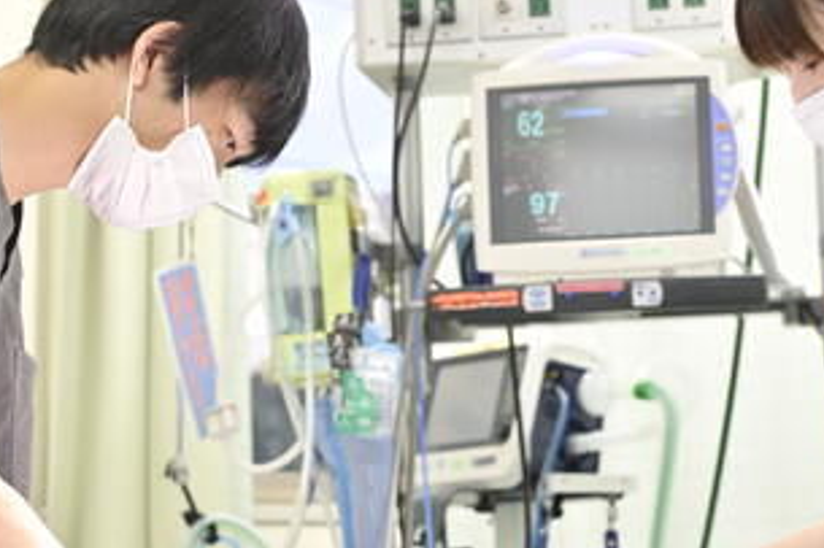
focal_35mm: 118
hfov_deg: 17.3
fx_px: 2699
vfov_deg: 11.6
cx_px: 532
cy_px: 227
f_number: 5
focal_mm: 60
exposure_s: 1/125
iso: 1600
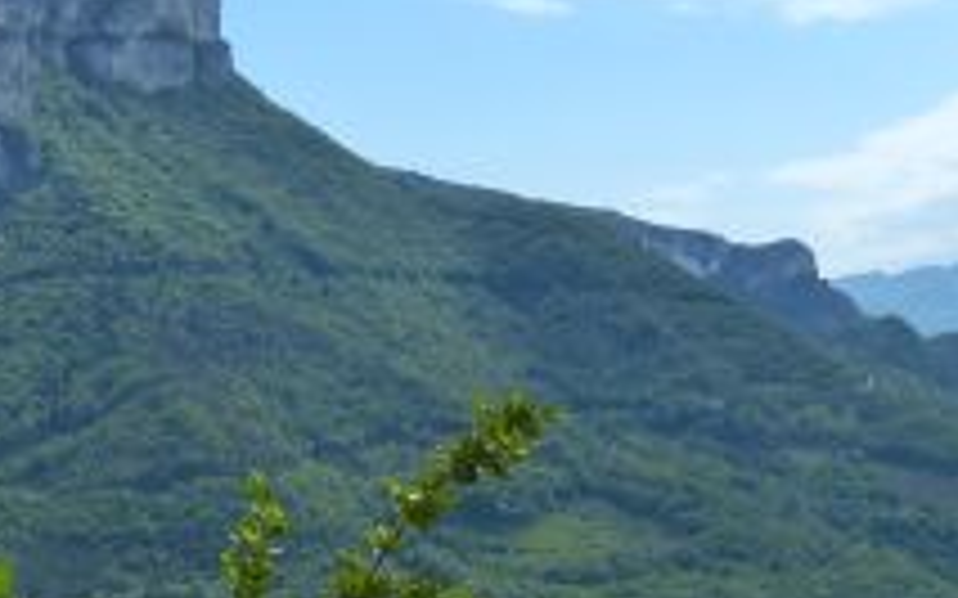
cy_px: 456
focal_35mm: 72
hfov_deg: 27.8
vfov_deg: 18.0
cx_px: 805
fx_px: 1879
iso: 160
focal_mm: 5.3
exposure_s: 1/1000
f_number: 4
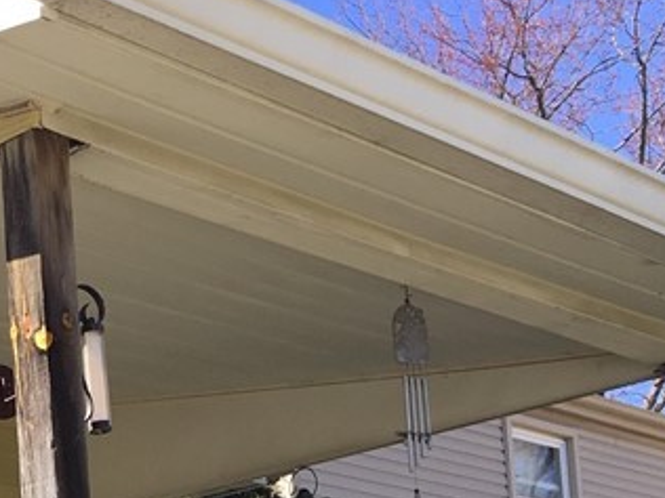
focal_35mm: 94
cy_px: 746
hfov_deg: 19.1
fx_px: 1806
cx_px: -225
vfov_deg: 14.6
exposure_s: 1/519
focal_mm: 4.15
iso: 25
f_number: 2.2
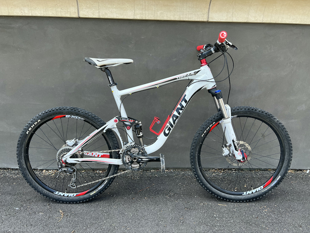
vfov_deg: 53.1
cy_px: 116
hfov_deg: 67.3
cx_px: 155
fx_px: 233
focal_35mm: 26
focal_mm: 5.7
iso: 50
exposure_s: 1/461
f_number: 1.5
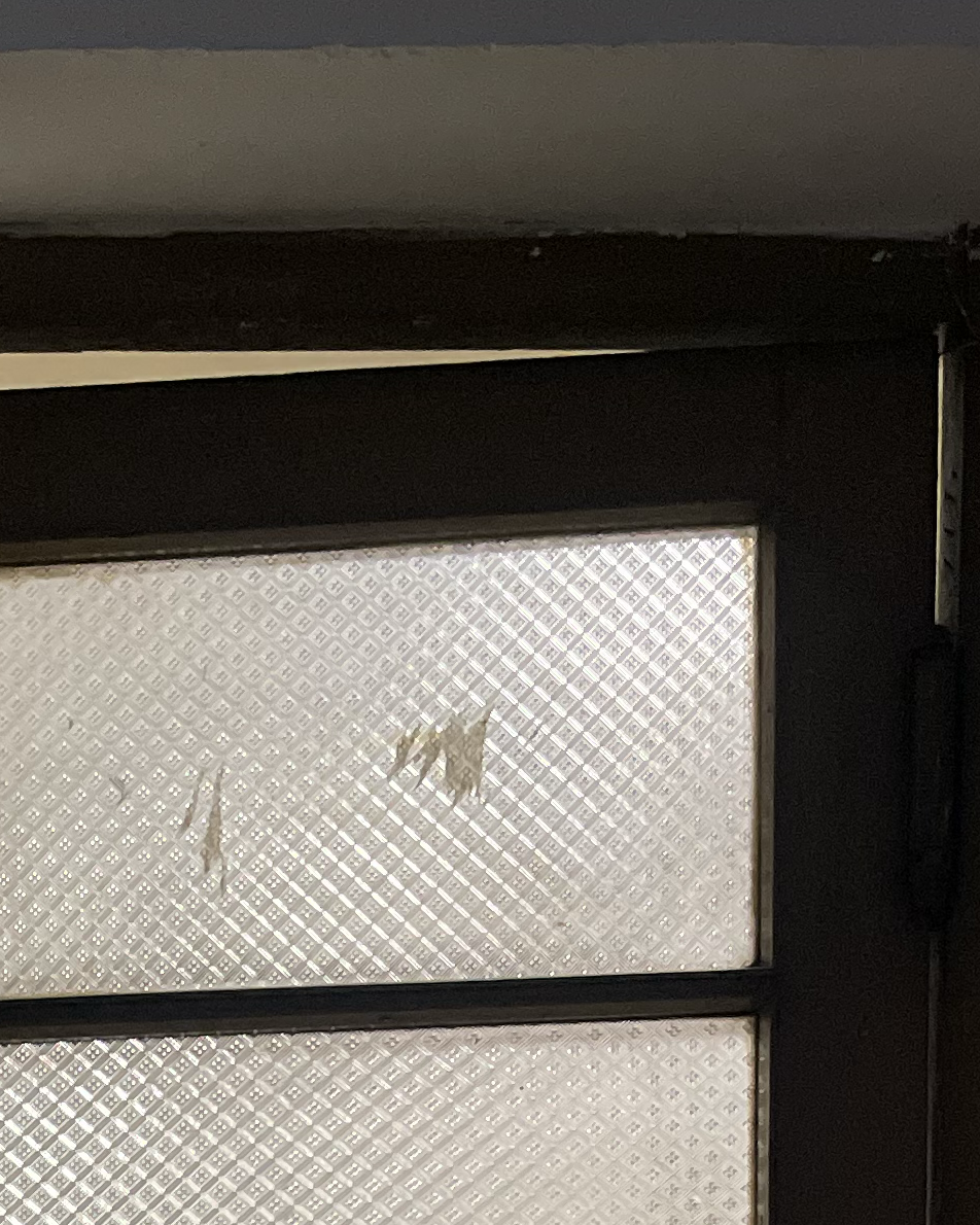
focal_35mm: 86
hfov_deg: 17.1
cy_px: 1956
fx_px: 3118
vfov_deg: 18.9
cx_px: -171
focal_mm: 5.1
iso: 500
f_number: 1.6
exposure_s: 1/50
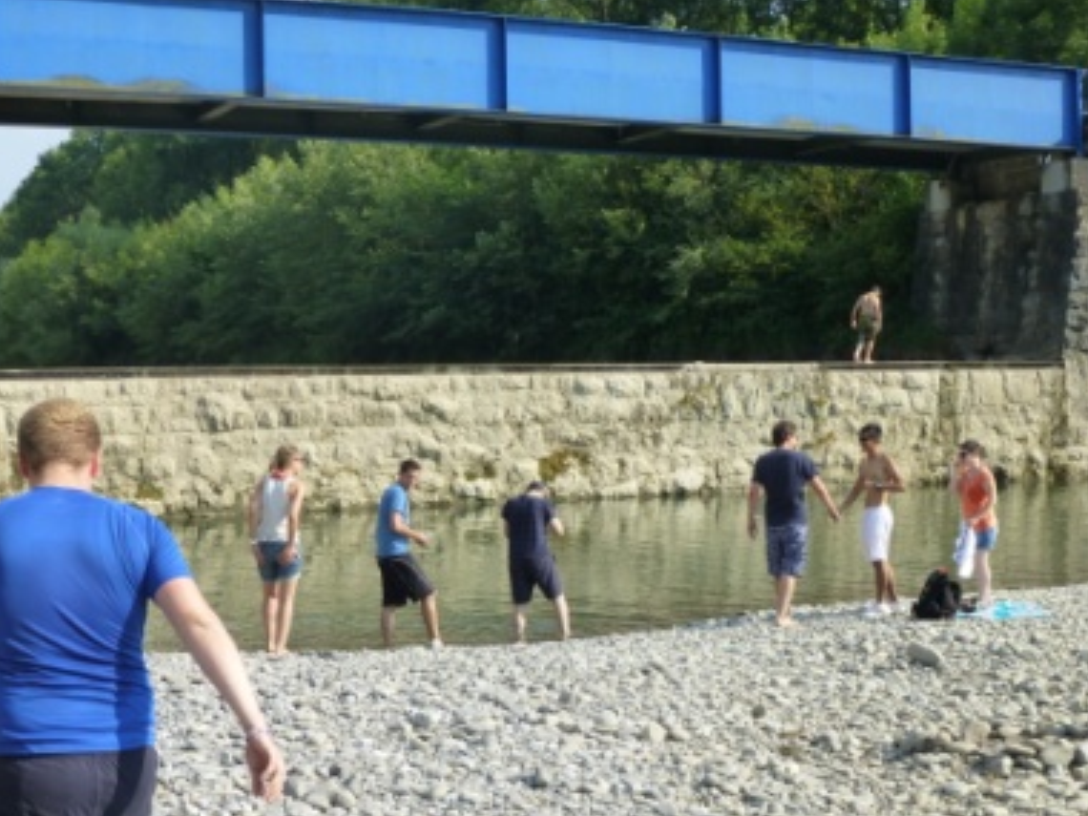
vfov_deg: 27.5
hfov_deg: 36.1
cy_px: 452
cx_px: 492
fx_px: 1666
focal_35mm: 53
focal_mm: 8
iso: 160
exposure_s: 1/640
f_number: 3.9
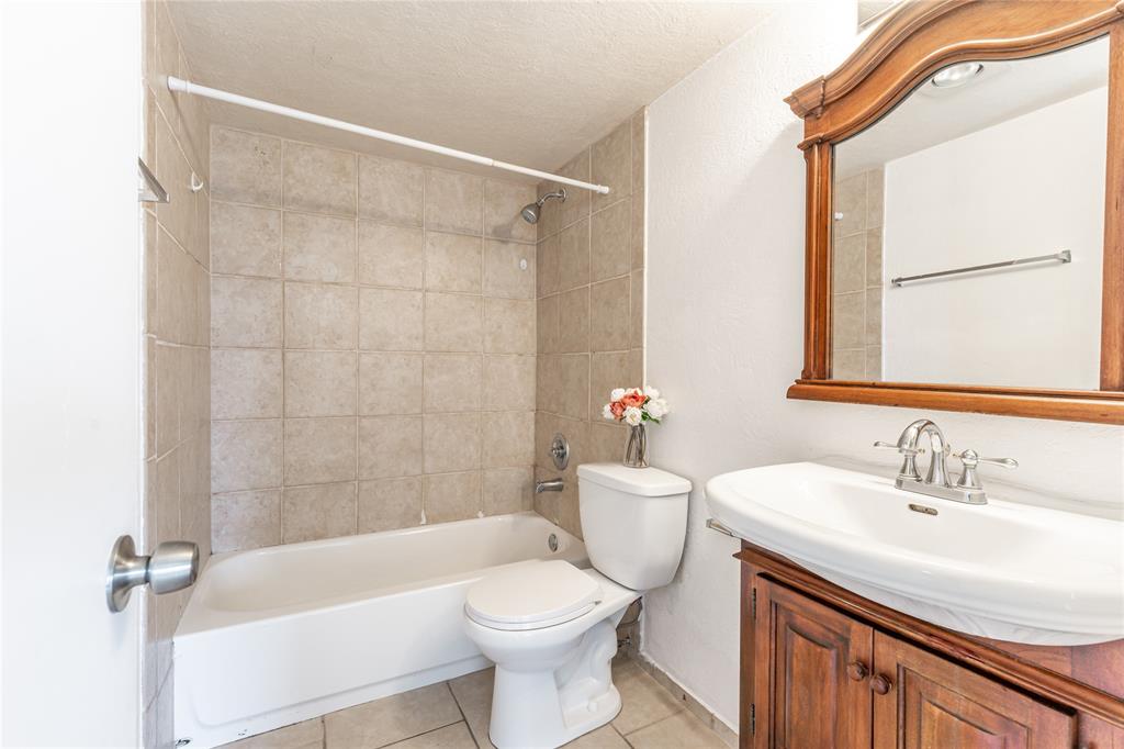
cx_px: 562
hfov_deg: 96.8
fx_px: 499
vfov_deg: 73.7
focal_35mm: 16
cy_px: 374
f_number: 9
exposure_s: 1/8
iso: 200
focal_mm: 16
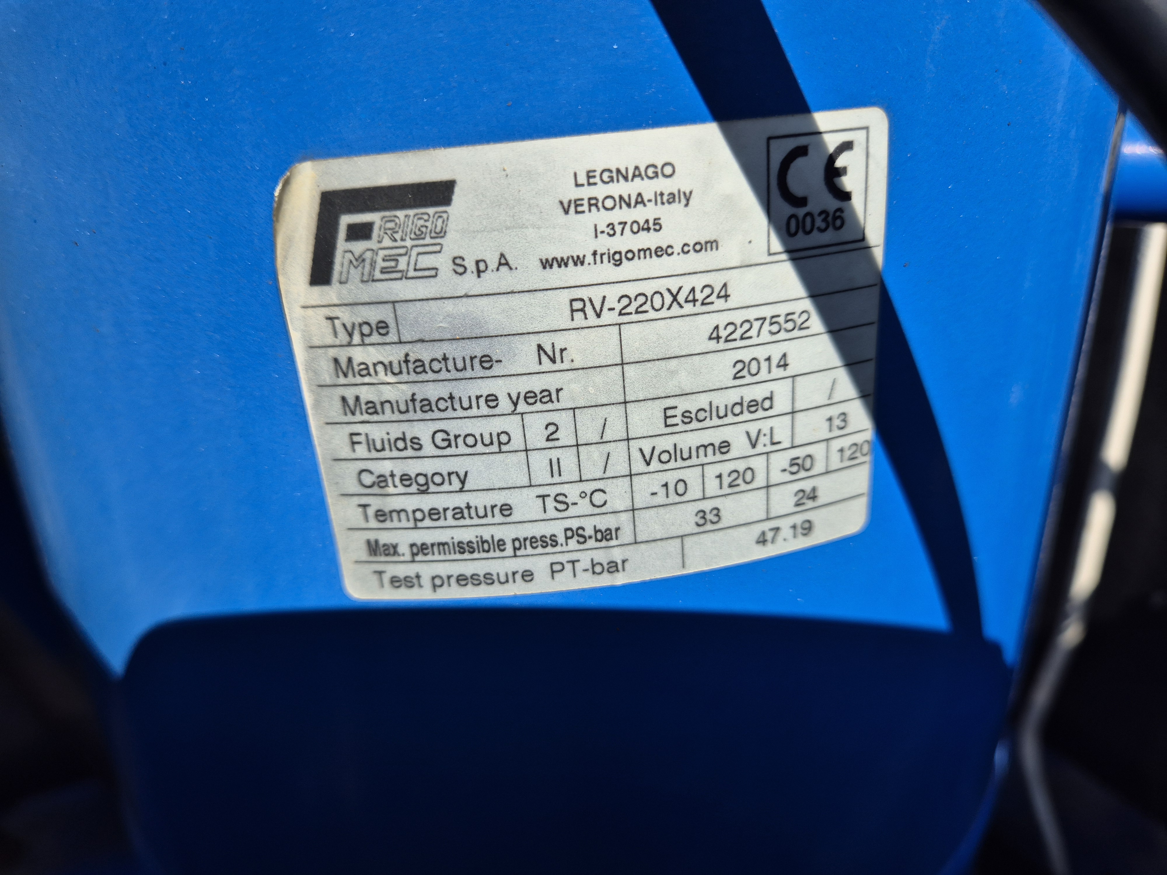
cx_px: 584
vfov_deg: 58.9
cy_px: 438
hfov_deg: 73.9
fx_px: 775
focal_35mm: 23
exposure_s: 1/1520
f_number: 1.8
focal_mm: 5.4
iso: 25
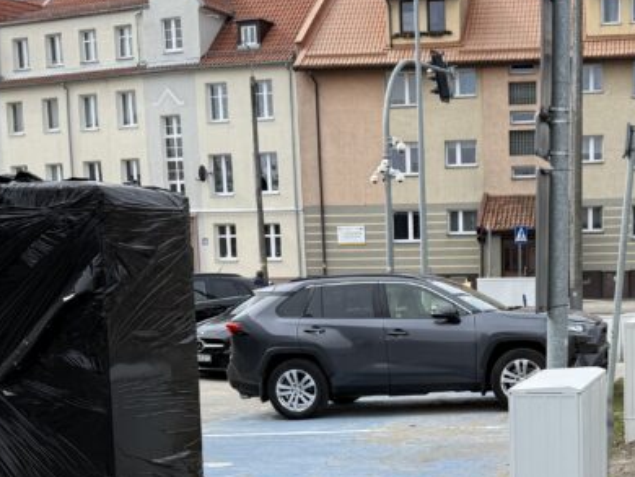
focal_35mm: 63
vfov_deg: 22.8
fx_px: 1156
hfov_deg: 30.1
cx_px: 497
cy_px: 422
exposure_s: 1/2525
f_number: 1.78
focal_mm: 6.76
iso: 80
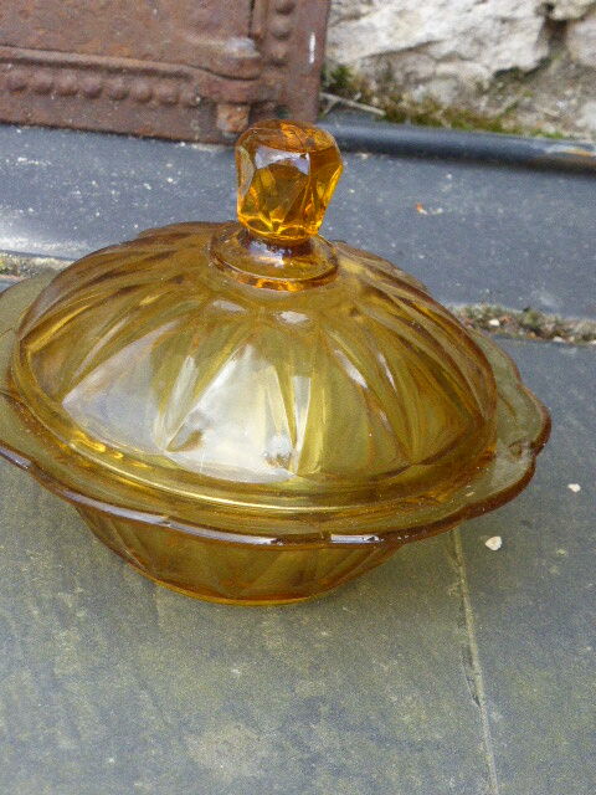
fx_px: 2548
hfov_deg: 13.3
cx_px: 298
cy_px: 398
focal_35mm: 111
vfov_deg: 17.7
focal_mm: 18.2
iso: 500
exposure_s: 1/160
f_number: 5.3
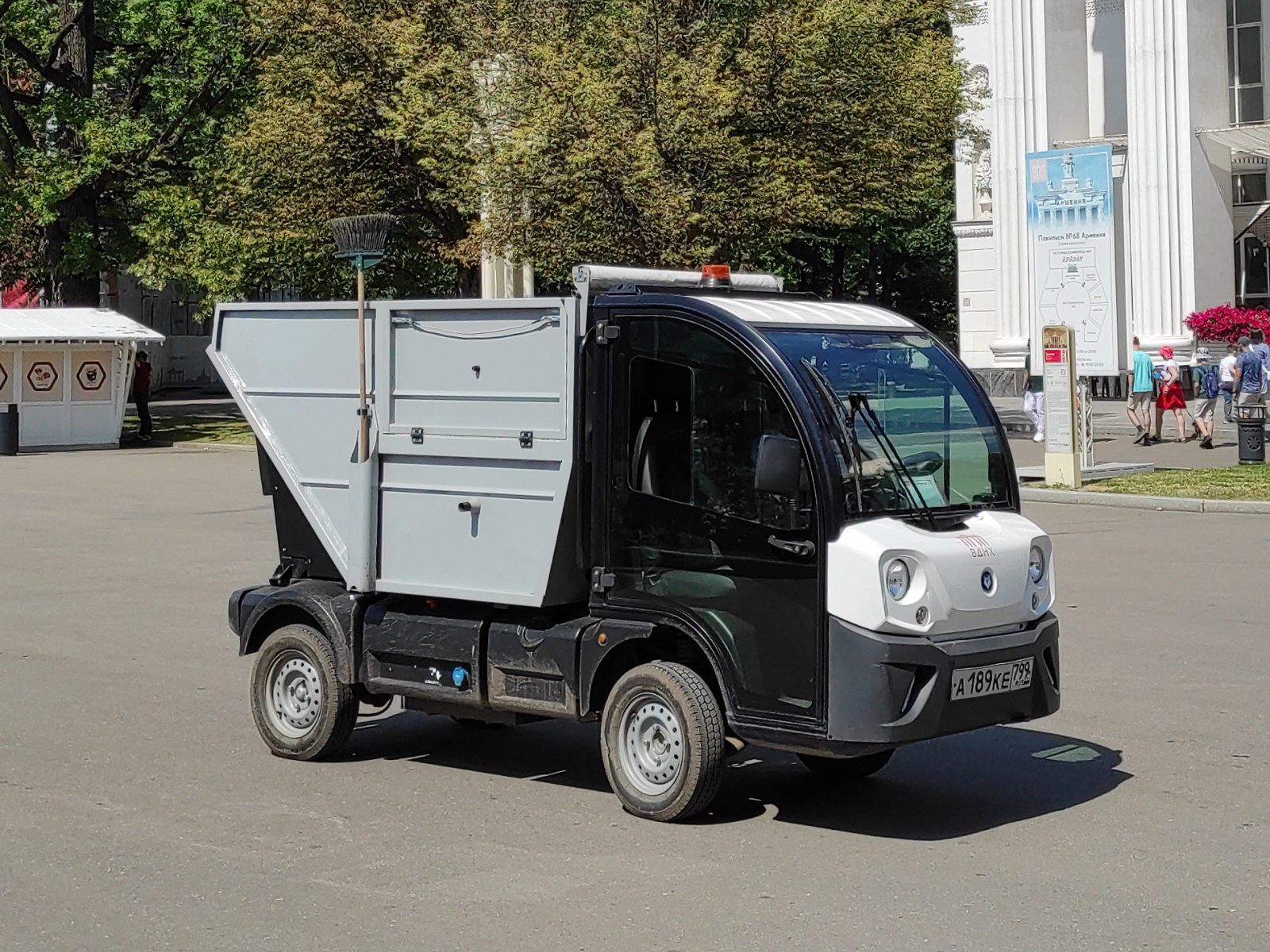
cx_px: 635
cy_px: 476
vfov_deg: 54.9
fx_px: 917
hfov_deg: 69.4
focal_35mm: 25
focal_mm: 5.43
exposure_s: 1/2860
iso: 100
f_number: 1.89
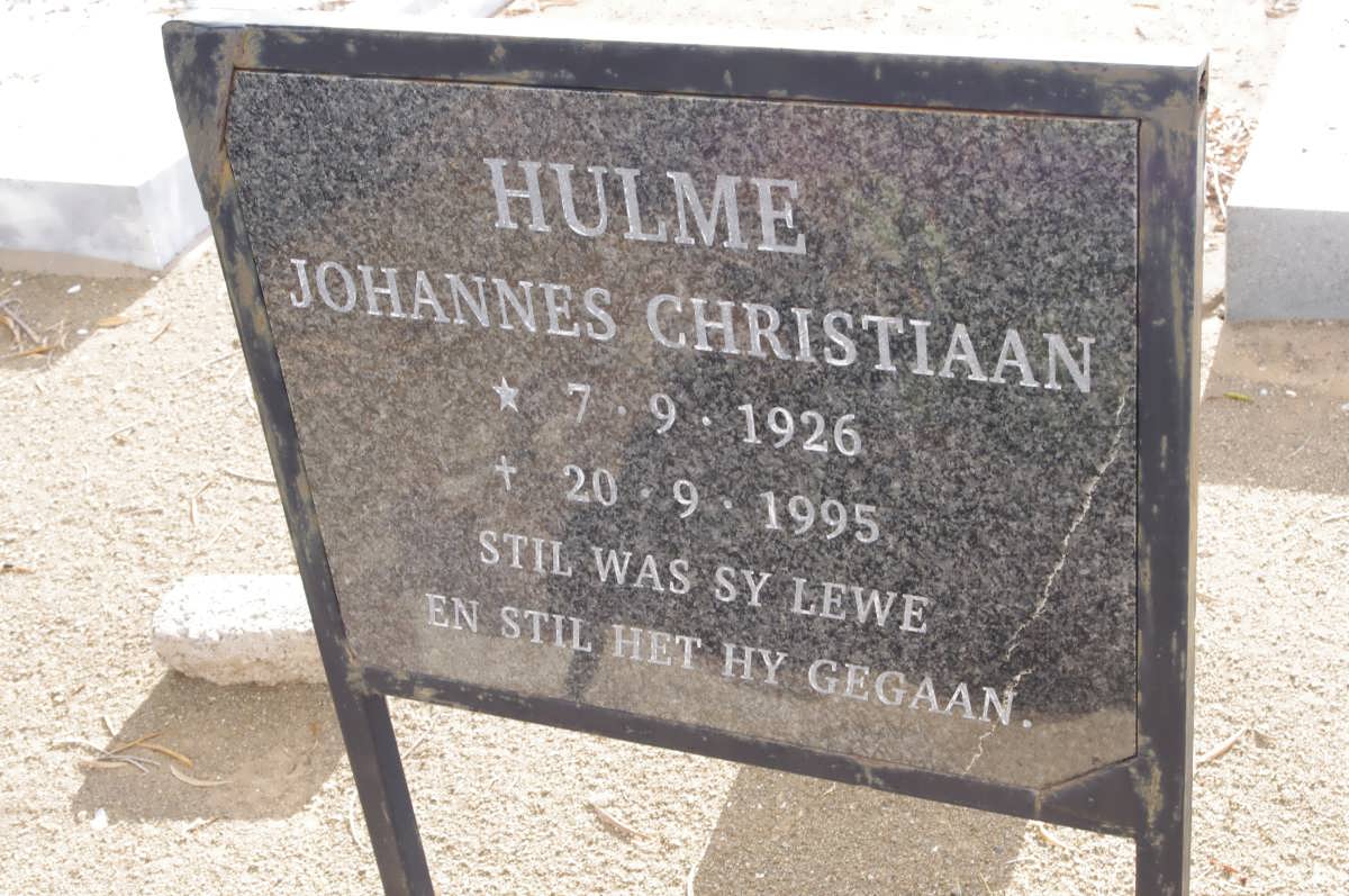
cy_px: 448
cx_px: 674
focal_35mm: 57
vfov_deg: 23.7
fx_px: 2133
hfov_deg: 35.1
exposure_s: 1/125
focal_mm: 37.5
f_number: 11
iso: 800
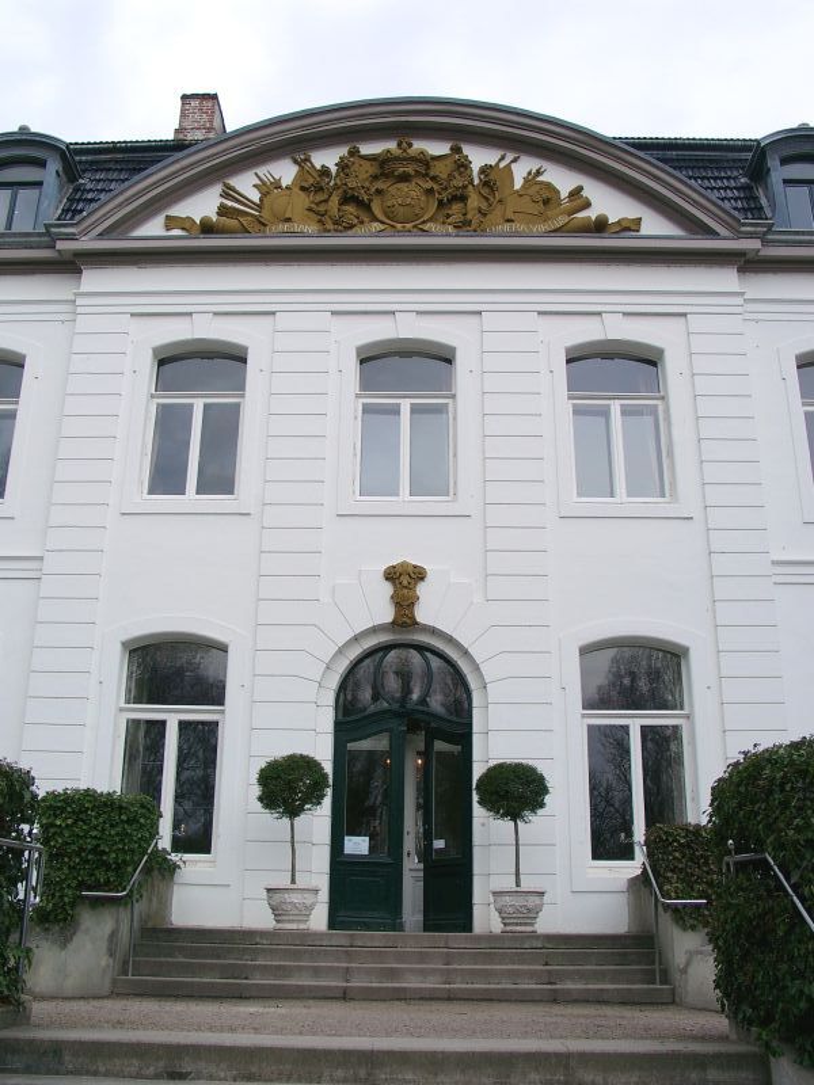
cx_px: 407
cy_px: 542
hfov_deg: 41.8
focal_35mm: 34
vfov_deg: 54.0
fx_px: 1066
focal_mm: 7.13
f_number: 4
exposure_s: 1/75.9
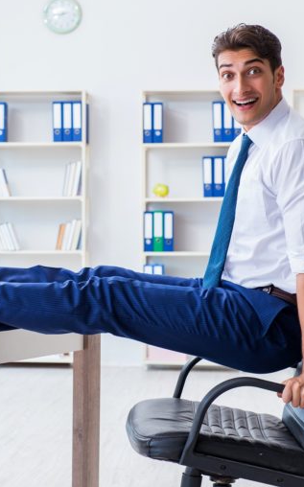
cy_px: 243
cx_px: 70
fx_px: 1433
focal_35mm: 108
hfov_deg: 12.1
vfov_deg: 19.3
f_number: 5
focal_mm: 70
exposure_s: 1/100
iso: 250
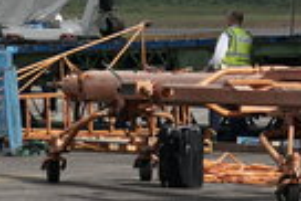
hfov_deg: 5.5
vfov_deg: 3.6
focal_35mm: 375
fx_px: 3139
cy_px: -236
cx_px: -69
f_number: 7.1
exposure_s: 1/400
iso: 100
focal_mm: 68
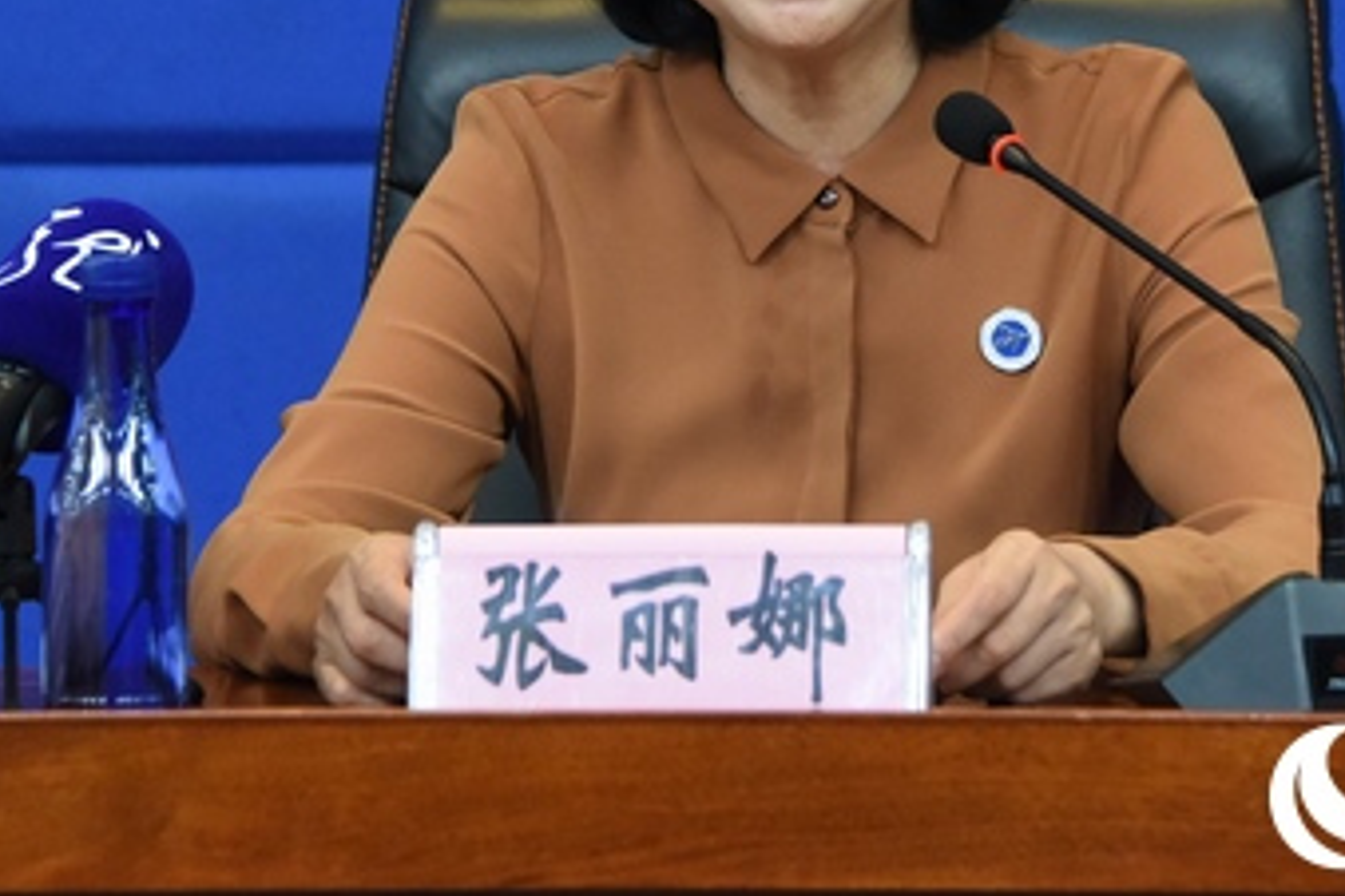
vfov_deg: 6.2
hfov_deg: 9.3
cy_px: 143
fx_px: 8256
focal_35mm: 221
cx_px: 853
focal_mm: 125
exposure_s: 1/125
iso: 5000
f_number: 6.3
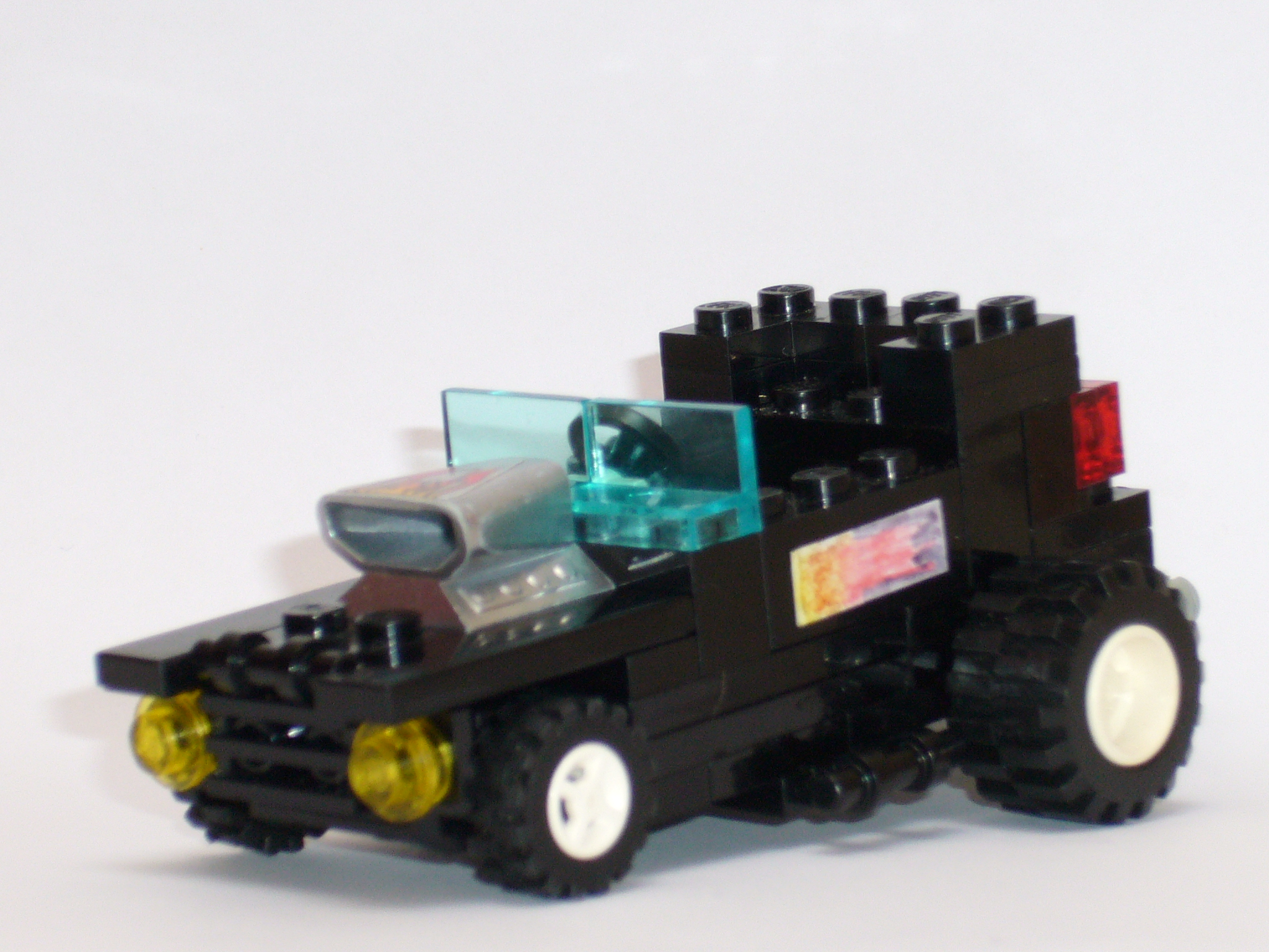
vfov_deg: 10.3
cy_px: 476
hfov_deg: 13.7
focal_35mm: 144
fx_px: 5279
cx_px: 634
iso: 100
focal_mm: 17.4
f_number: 5
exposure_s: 1/30
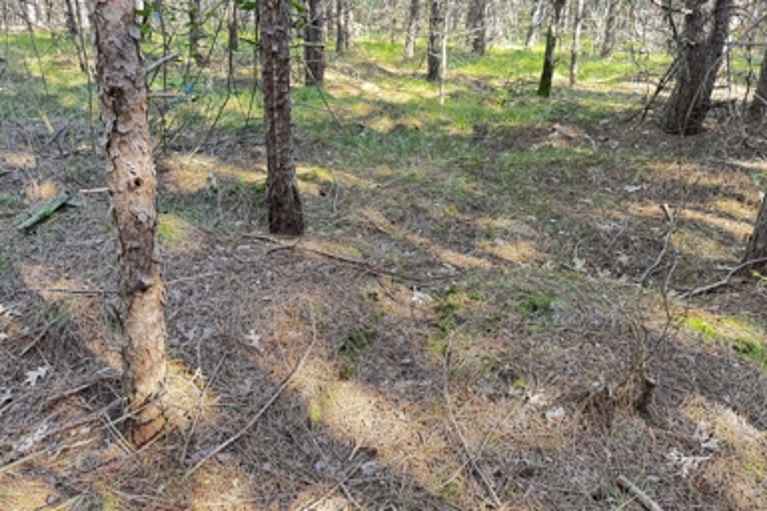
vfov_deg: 49.5
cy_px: 263
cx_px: 372
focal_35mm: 26
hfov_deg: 69.4
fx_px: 554
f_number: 1.78
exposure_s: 1/60
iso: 250
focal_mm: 6.76
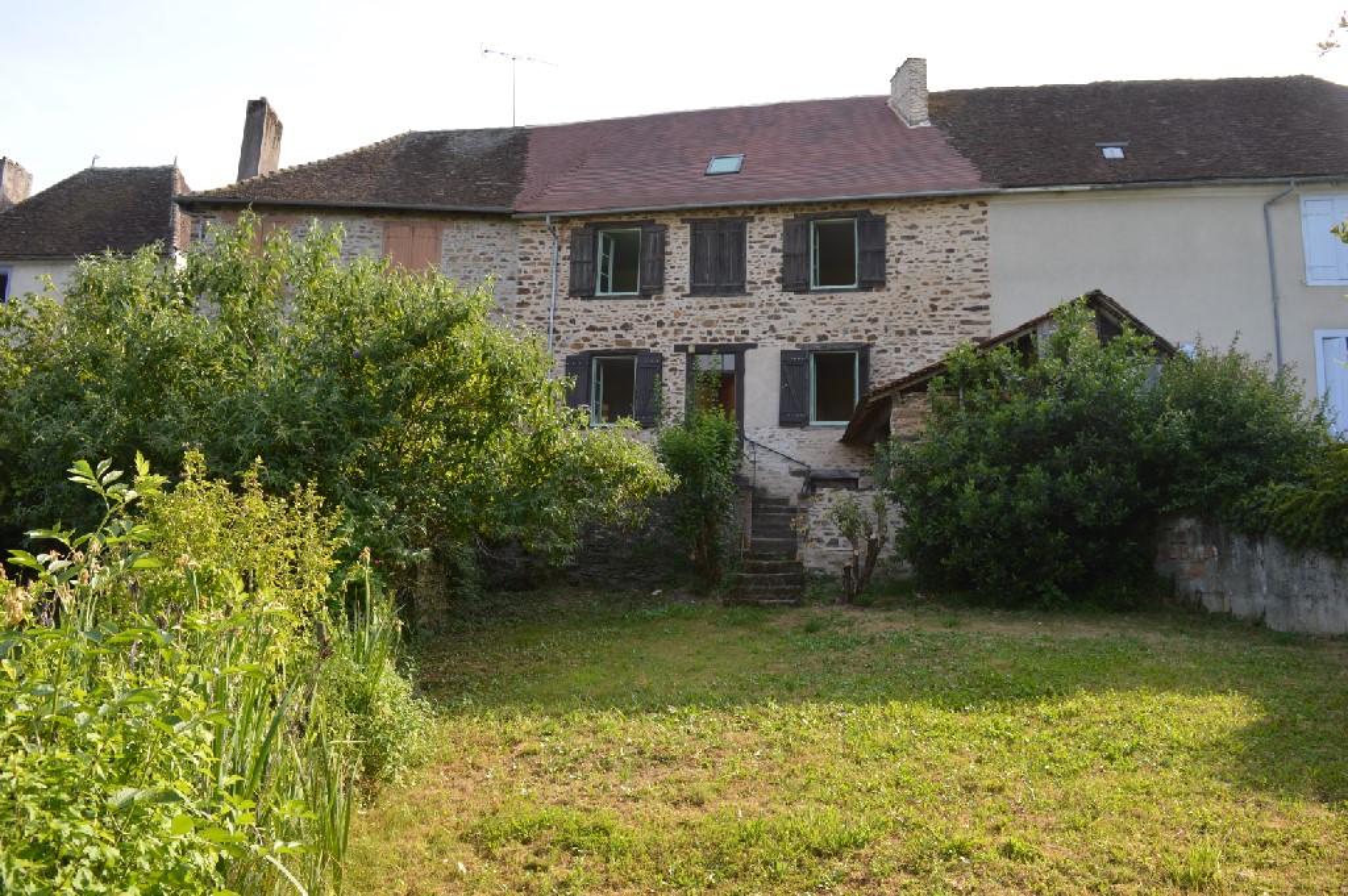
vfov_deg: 47.9
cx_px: 674
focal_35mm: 27
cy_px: 448
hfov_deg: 67.4
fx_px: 1010
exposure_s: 1/160
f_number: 6.3
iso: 100
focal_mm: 18
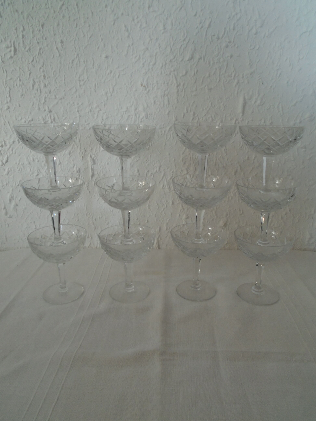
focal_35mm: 26
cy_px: 210
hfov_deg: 53.1
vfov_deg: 67.3
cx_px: 158
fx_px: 316
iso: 160
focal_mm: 4.6
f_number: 3.2
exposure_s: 1/30
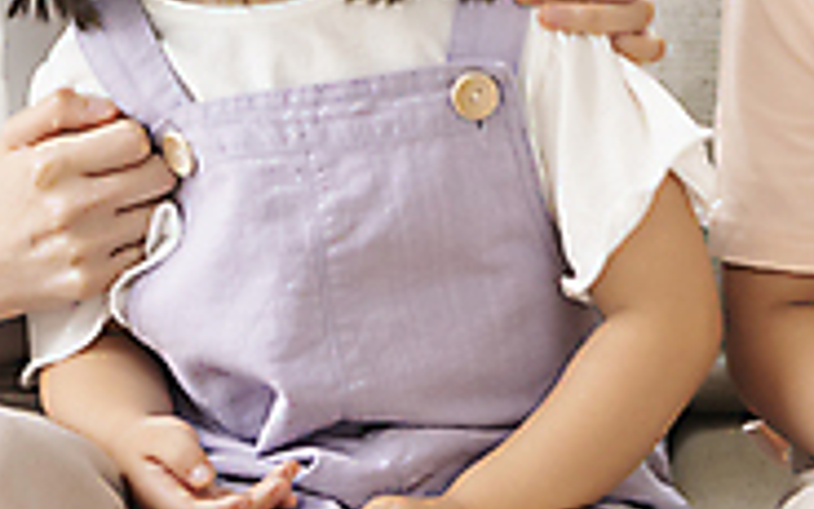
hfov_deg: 12.5
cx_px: 686
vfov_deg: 7.8
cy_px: -199
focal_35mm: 166
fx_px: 3683
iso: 320
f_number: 4
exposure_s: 1/160
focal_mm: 50
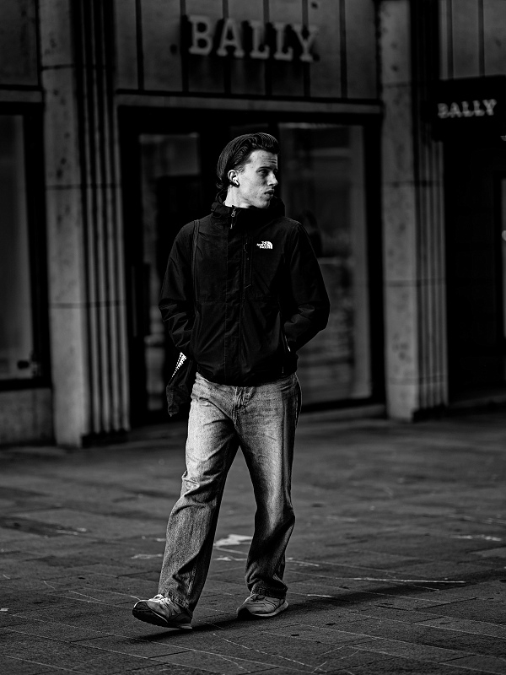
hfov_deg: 17.0
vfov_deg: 22.5
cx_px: 253
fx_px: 1696
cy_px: 338
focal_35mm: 87
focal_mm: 110
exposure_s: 1/1600
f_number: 2
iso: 100
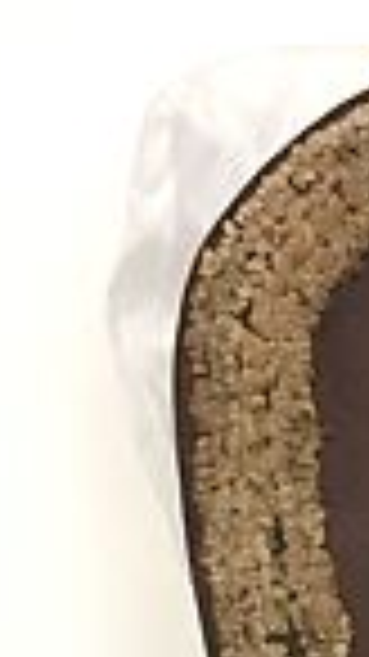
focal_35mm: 139
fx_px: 2421
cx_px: 1062
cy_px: 986
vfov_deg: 14.4
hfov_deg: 7.7
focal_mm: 3.3
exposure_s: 1/30
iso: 25
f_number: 2.4
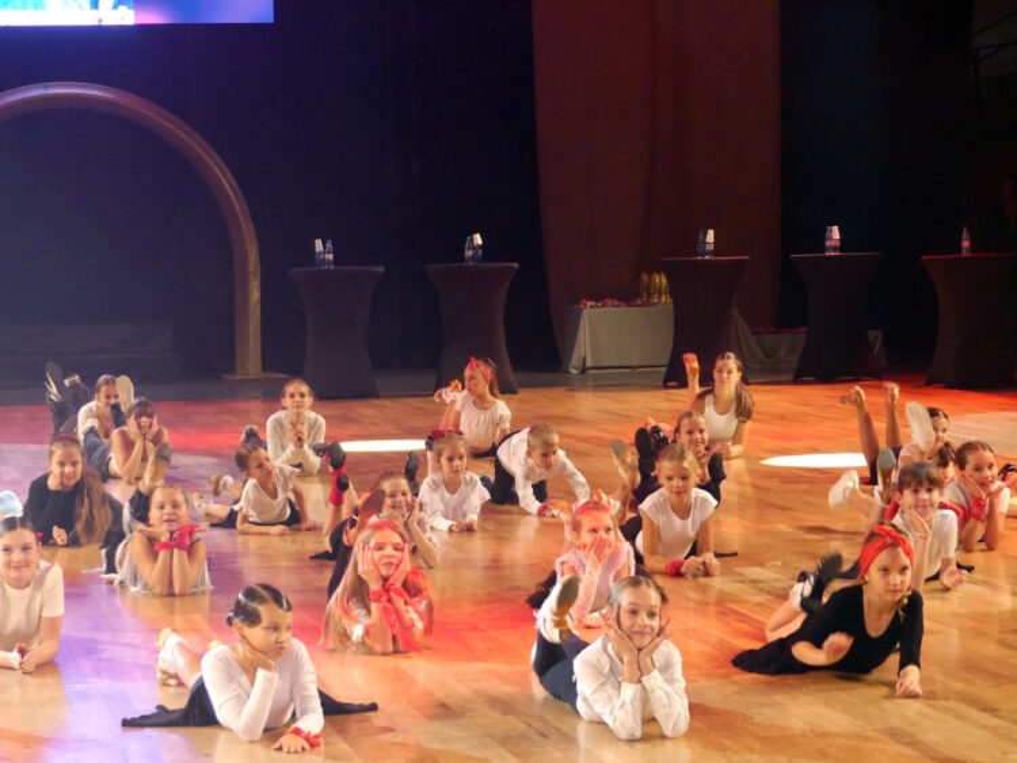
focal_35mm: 97
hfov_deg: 20.2
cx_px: 508
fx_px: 2851
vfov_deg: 15.3
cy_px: 382
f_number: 2.8
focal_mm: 17.4
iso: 500
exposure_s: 1/80
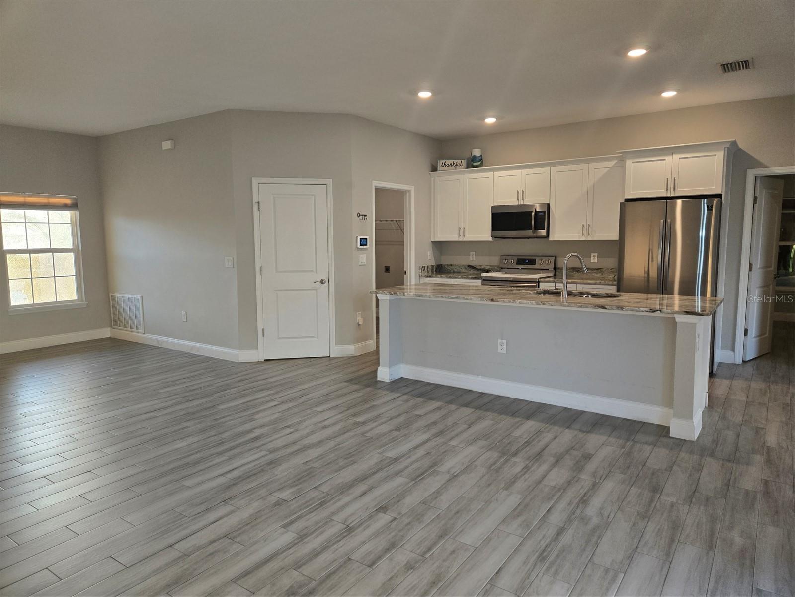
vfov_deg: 58.9
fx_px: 528
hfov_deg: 73.9
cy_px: 298
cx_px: 398
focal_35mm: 23
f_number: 1.8
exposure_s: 1/120
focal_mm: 5.4
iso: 125
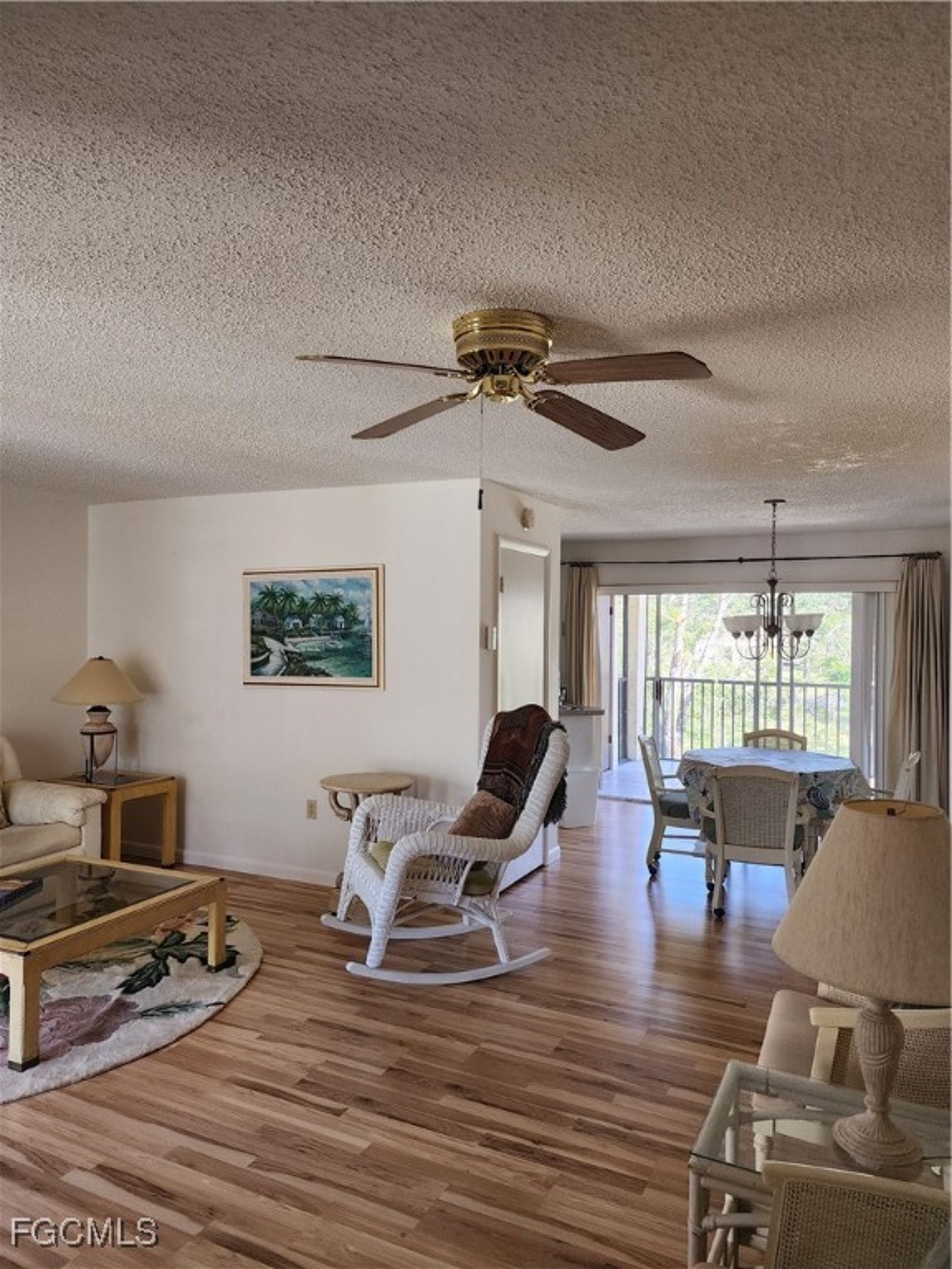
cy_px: 634
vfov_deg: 73.9
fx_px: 843
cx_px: 476
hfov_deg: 58.9
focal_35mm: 23
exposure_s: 1/120
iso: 200
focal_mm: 6.4
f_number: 1.8
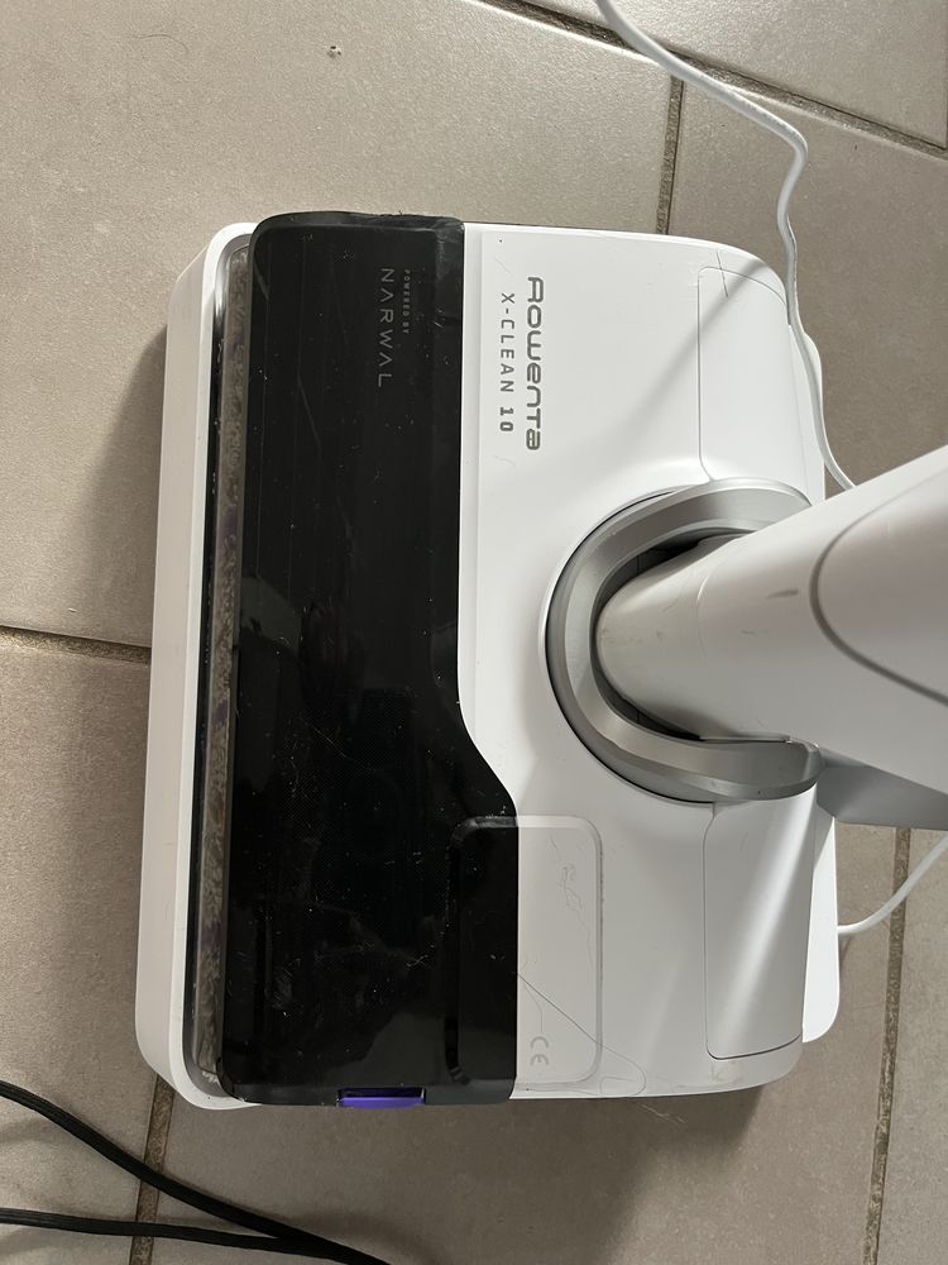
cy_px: 632
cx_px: 474
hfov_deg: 53.1
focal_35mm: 26
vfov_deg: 67.3
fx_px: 949
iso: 125
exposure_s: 1/94
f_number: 1.6
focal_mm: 5.1
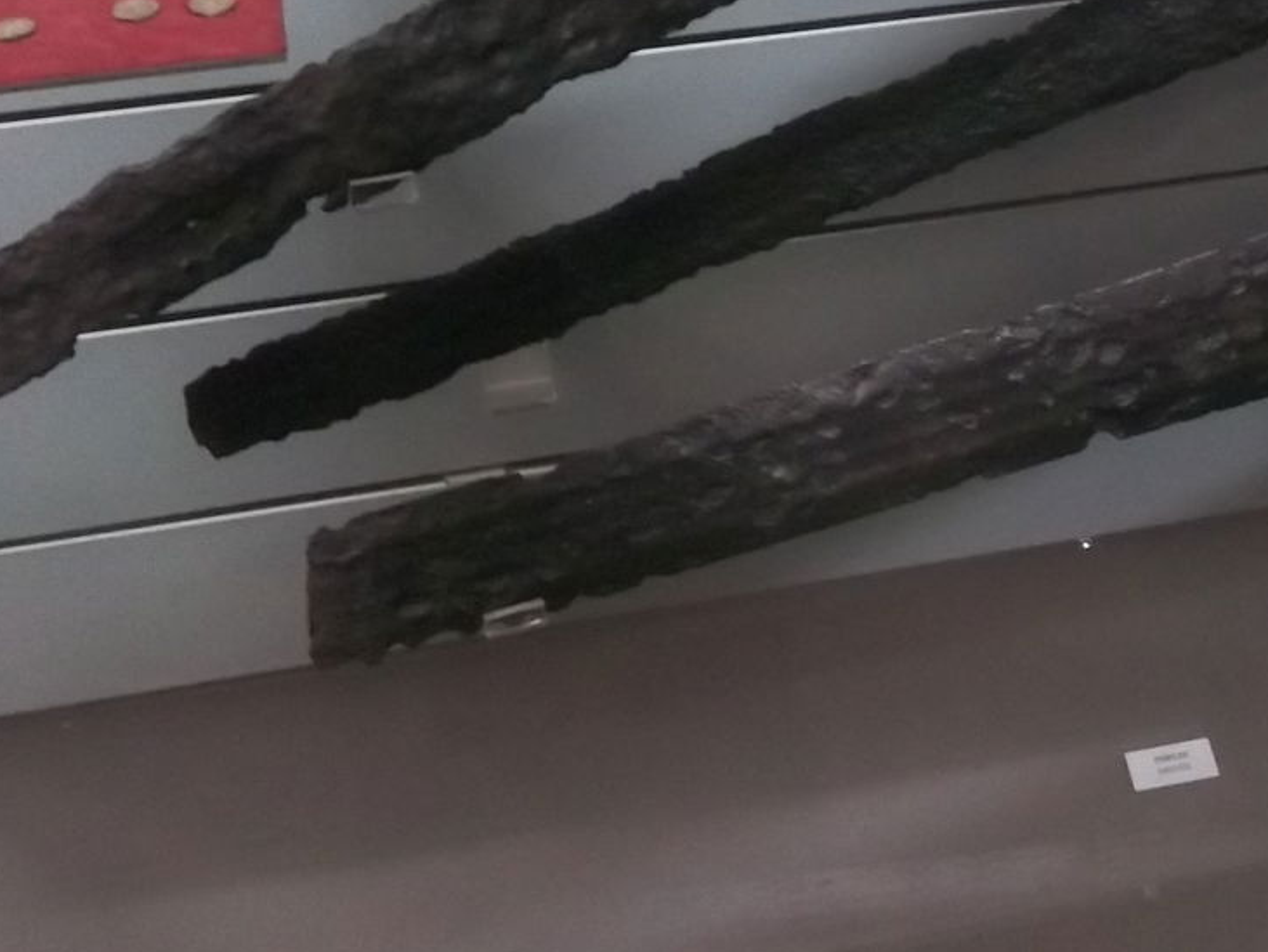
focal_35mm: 70
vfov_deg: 20.4
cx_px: 1016
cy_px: 17
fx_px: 2565
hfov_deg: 27.2
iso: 320
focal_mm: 5.7
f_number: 2.9
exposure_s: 1/8
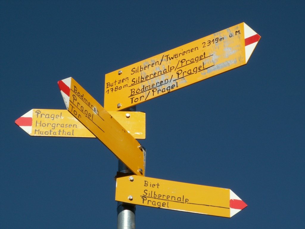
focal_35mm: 146
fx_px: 1286
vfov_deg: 10.2
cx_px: 152
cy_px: 114
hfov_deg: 13.5
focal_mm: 23.84
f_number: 8
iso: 50
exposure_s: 1/200
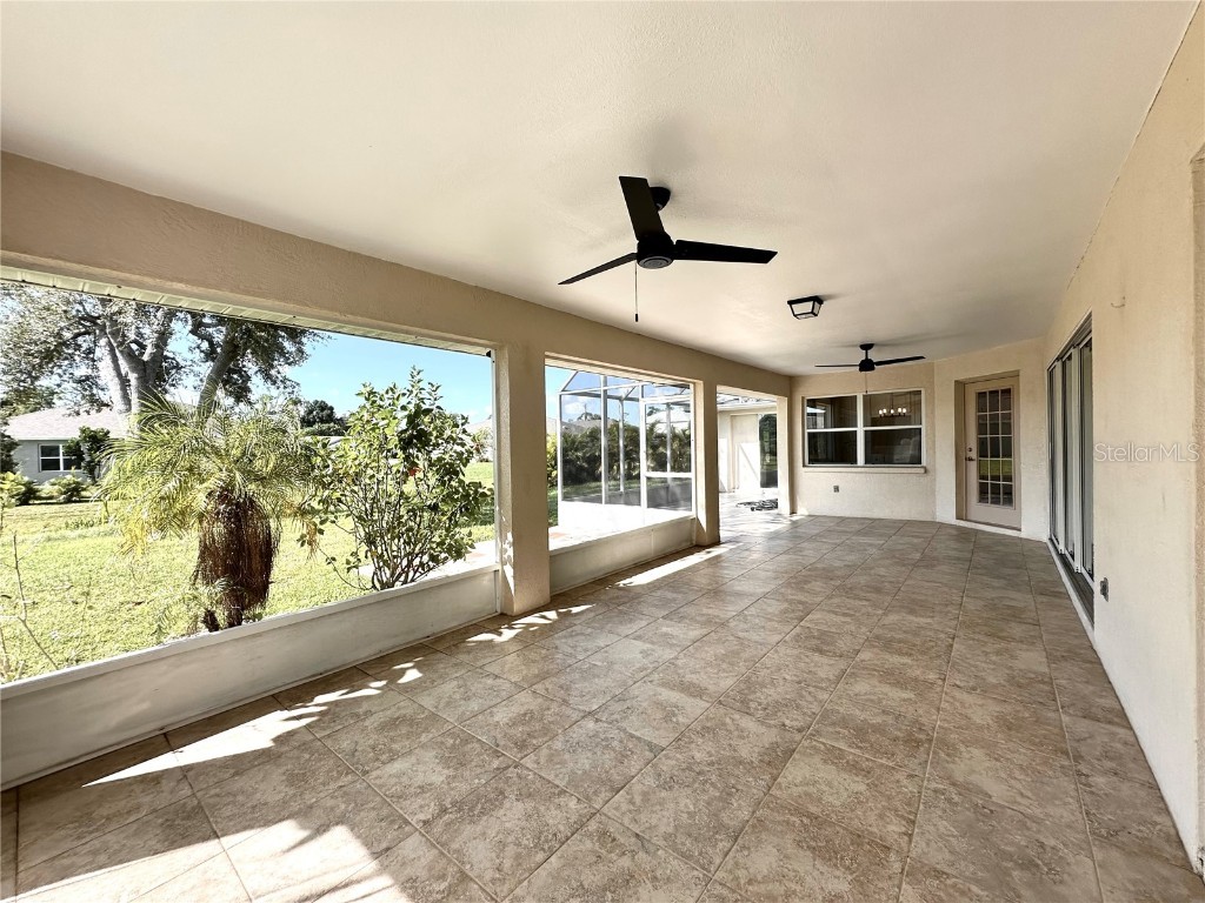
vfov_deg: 85.7
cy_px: 452
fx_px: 487
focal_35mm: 14
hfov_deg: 102.1
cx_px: 602
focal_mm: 2.22
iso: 40
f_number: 2.2
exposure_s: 1/500
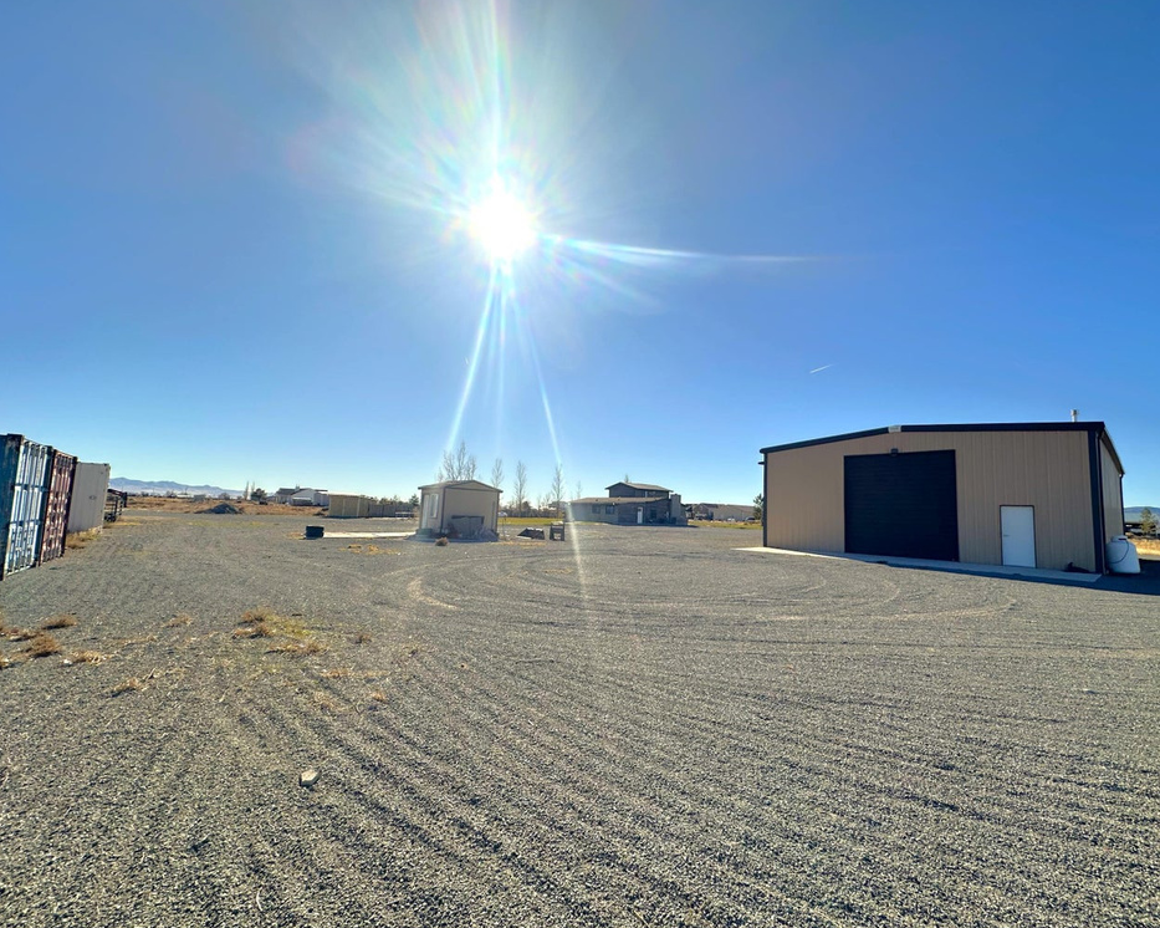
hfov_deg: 96.7
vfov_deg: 84.0
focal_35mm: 15
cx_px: 620
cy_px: 465
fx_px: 515
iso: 50
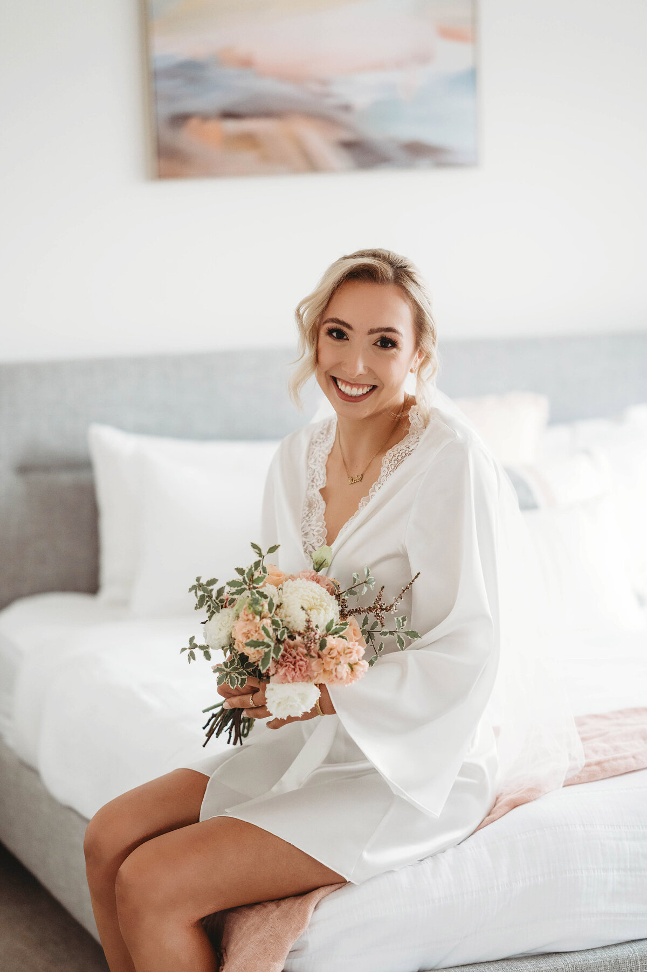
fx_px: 2295
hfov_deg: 16.0
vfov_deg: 23.9
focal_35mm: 85
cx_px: 324
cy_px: 486
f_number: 1.8
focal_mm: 85
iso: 1250
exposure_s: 1/200
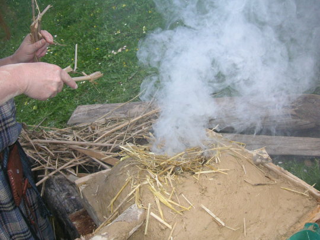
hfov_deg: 50.1
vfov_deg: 38.7
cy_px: 120
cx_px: 160
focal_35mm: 37
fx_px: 342
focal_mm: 6.1
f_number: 2.8
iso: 100
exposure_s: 1/1000
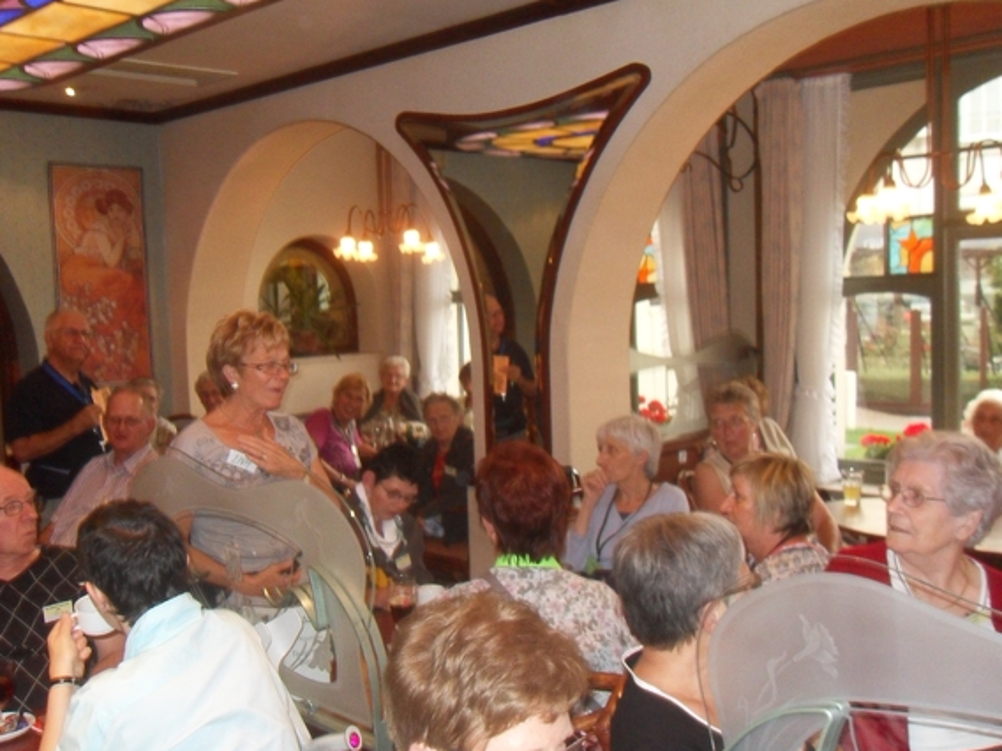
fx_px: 1071
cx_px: 512
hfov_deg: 50.1
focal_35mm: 37
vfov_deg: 38.7
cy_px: 391
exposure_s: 1/45
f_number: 3.5
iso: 400
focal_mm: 6.3
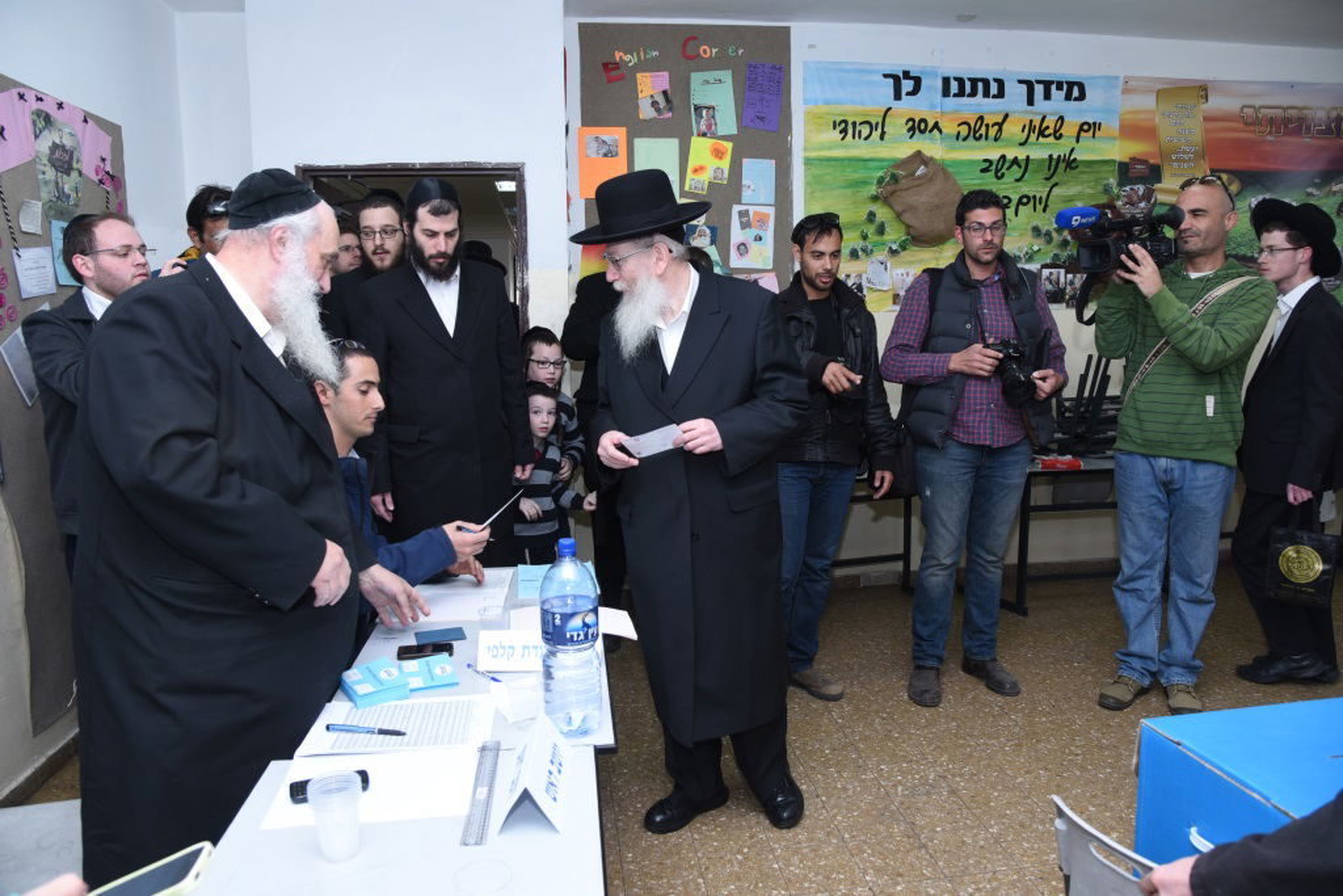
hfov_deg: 73.7
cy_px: 448
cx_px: 672
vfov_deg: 53.1
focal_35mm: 24
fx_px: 895
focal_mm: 24
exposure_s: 1/100
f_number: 6.3
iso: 640
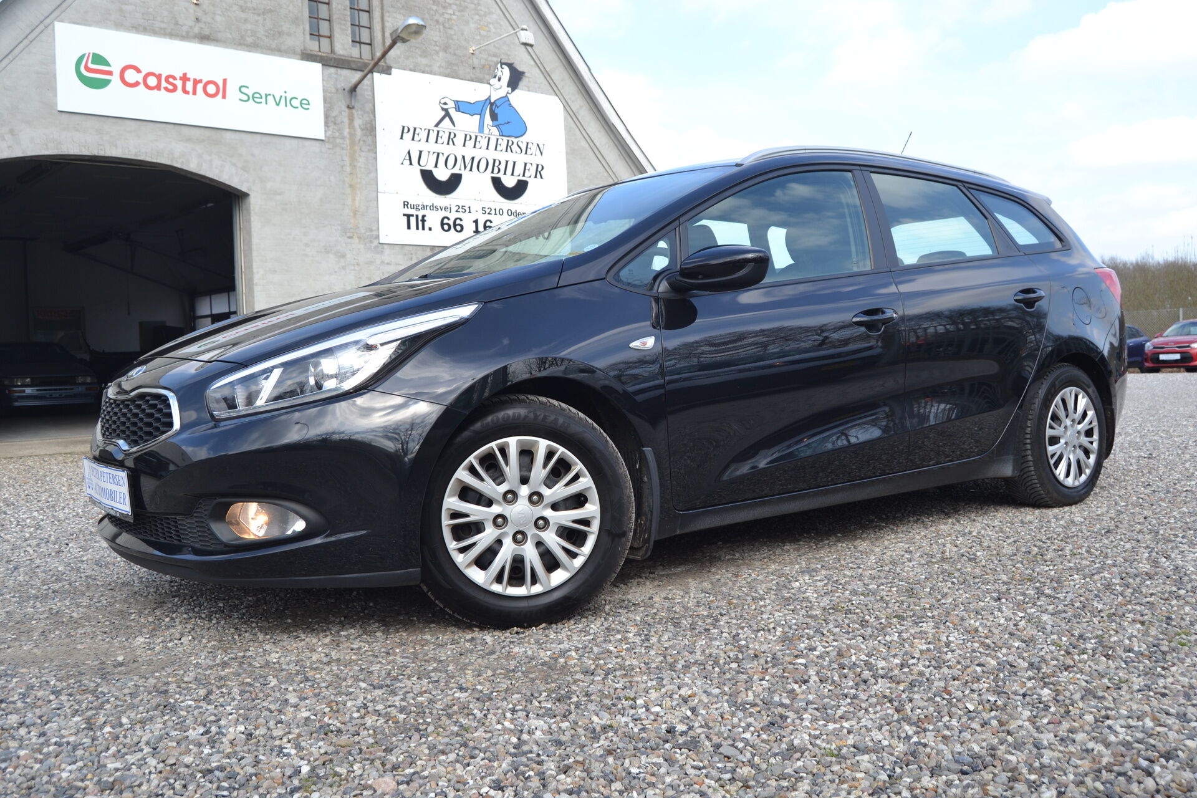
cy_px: 399
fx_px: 997
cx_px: 598
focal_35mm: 30
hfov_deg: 61.9
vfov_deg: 43.6
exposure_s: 1/160
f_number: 6.3
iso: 100
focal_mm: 20
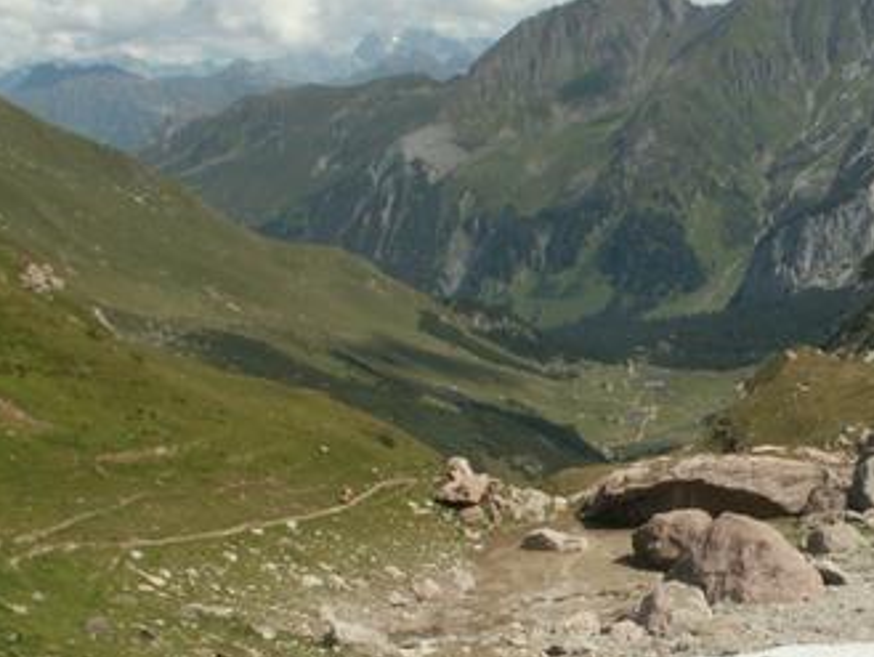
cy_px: 463
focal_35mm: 68
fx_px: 1718
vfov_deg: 21.5
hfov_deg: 27.9
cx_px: 712
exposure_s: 1/250
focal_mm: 5.86
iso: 50
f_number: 7.1
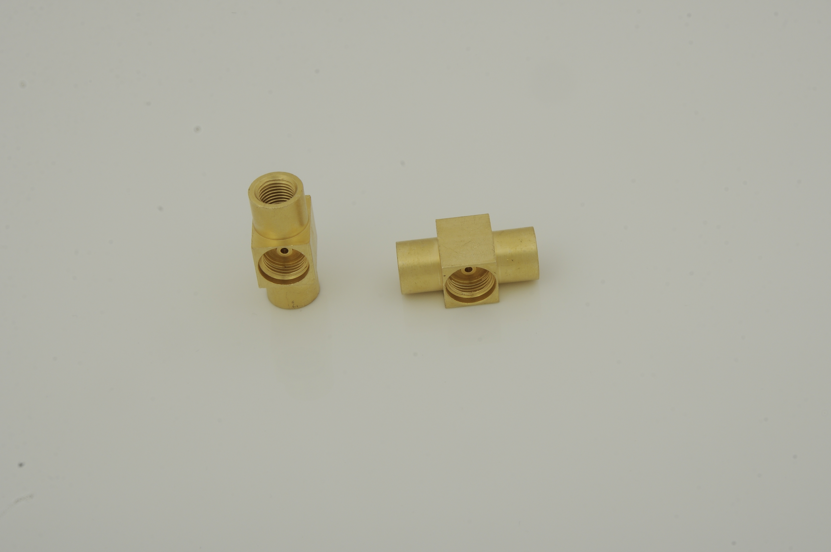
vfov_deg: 15.7
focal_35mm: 87
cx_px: 416
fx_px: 2006
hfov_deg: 23.4
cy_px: 276
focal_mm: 58
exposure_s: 1/125
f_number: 22
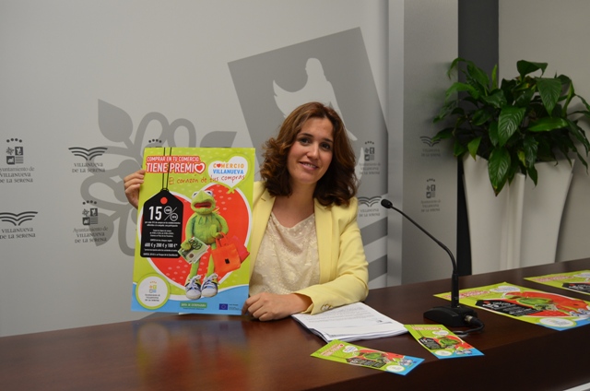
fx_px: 589
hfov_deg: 53.2
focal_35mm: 36
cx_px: 295
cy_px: 196
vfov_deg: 36.7
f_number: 4.5
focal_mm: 24
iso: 400
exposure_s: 1/80
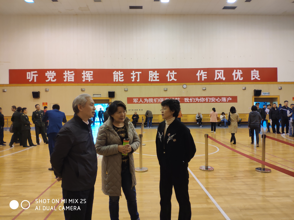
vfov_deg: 63.4
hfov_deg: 79.0
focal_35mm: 21
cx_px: 147
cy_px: 110
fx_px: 178
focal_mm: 4.22
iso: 306
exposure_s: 1/50
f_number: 1.8
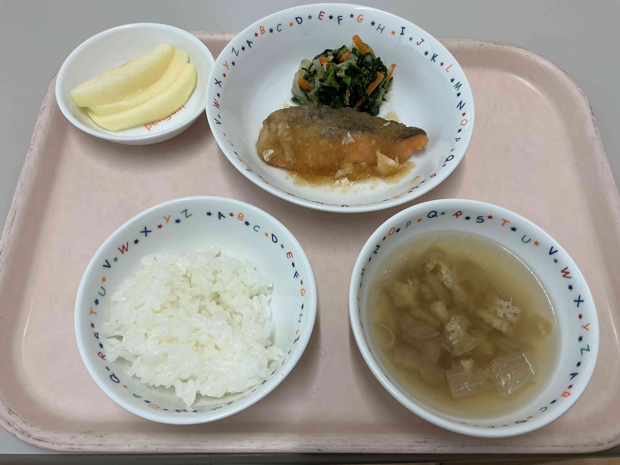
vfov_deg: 48.2
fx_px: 519
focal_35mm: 29
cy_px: 232
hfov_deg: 61.7
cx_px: 310
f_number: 1.8
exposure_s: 1/120
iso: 50
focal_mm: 3
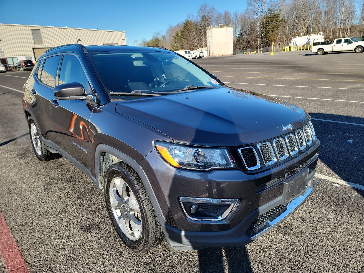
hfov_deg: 71.6
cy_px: 136
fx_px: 252
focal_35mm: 24
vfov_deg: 56.8
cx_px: 182
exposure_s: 1/509
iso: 50
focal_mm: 6.7
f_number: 1.8
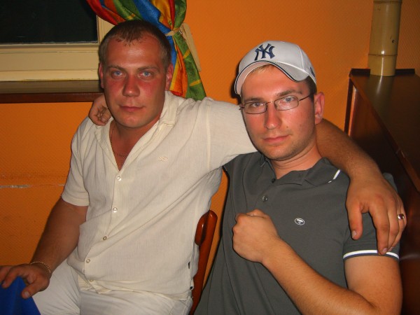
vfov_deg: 37.7
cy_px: 158
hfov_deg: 49.0
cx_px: 210
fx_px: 461
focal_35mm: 38
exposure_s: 1/60
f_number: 2.8
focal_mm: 7.9
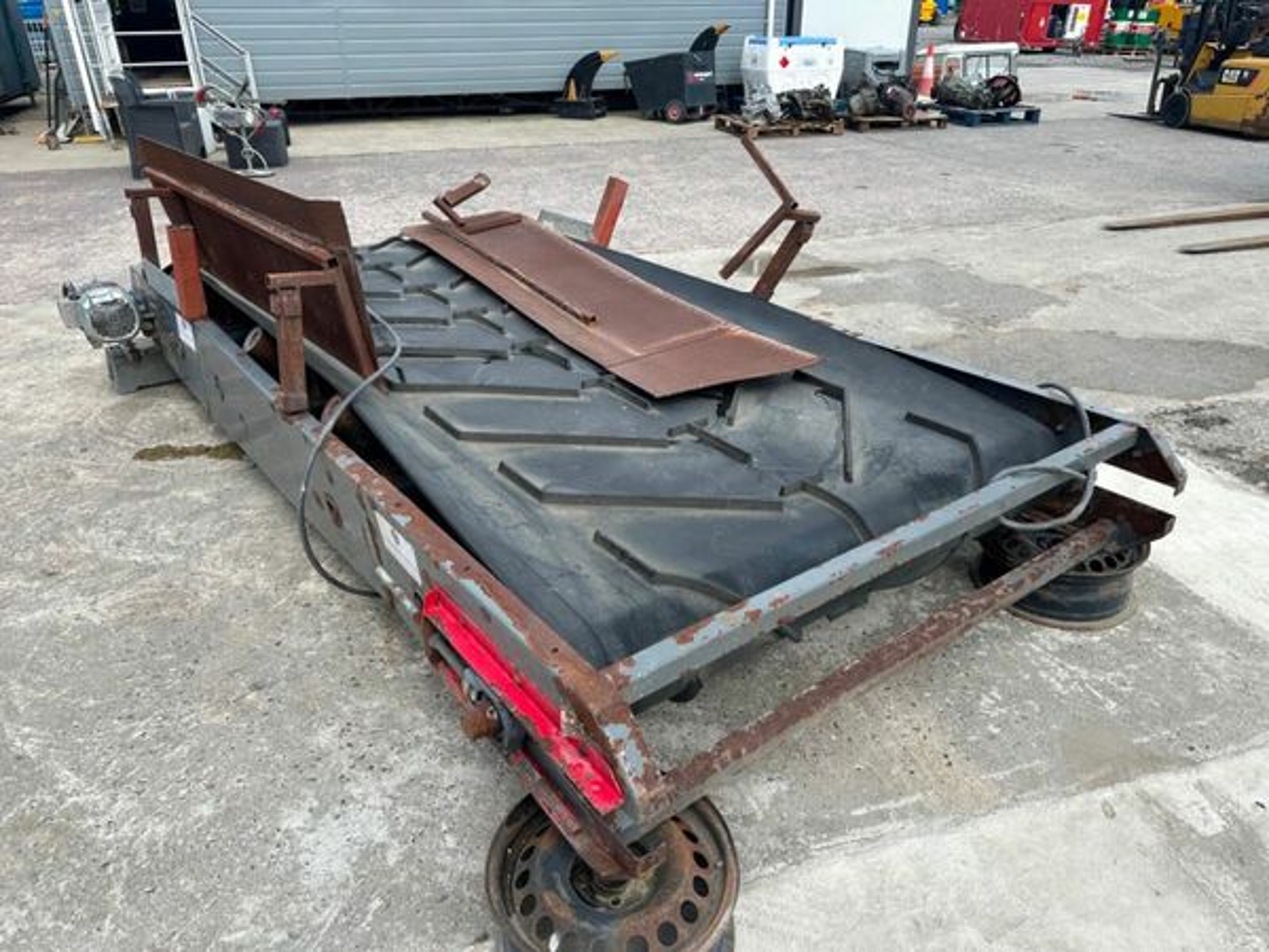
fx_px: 880
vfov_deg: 56.8
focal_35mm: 24
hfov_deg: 71.6
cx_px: 634
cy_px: 476
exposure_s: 1/2070
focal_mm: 6.86
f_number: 1.78
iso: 80
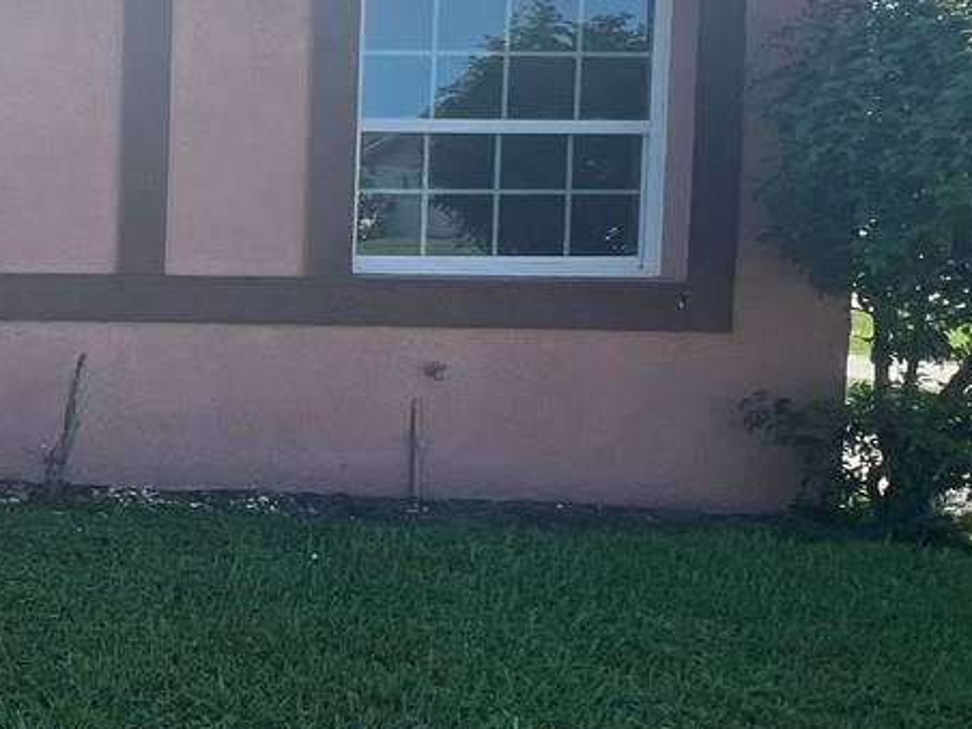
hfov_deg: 31.0
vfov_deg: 31.4
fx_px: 1292
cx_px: -323
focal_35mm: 46
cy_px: 292
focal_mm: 1.57
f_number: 1.8
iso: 32
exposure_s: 1/896
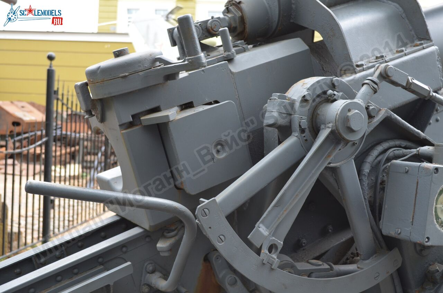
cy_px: 146
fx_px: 589
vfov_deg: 28.0
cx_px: 222
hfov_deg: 41.2
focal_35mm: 48
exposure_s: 1/125
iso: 280
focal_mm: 32
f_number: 5.6
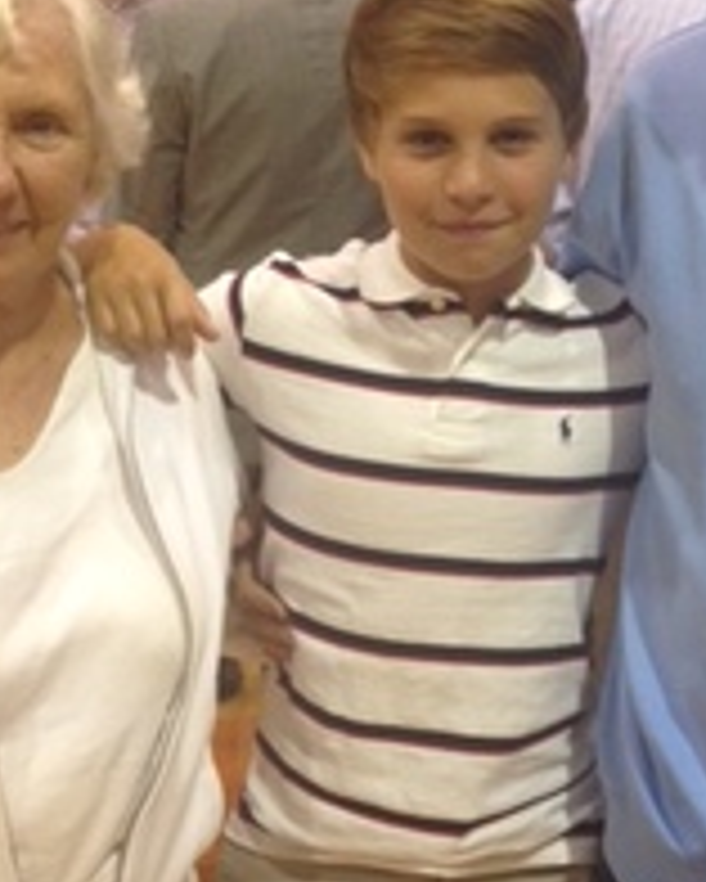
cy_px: 324
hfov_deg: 19.4
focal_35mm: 79
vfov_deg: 24.1
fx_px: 2062
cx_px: 427
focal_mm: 4.12
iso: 100
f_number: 2.4
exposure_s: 1/20
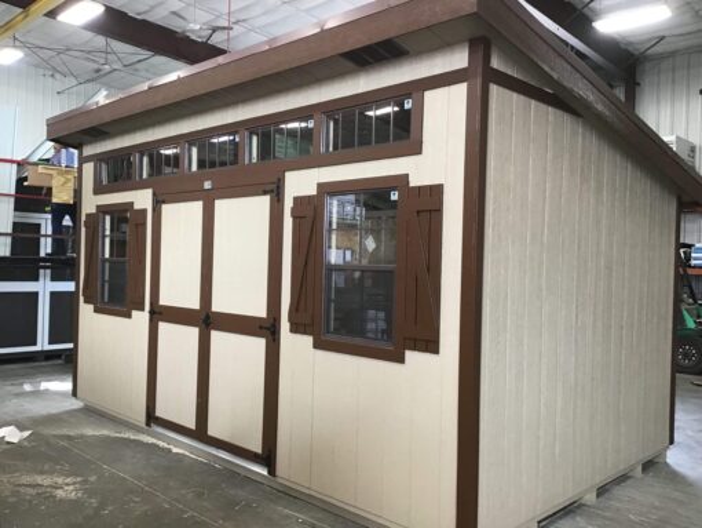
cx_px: 351
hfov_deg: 58.3
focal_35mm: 31
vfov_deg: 45.5
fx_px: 629
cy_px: 264
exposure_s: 1/30
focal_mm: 3.3
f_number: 2.4
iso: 64
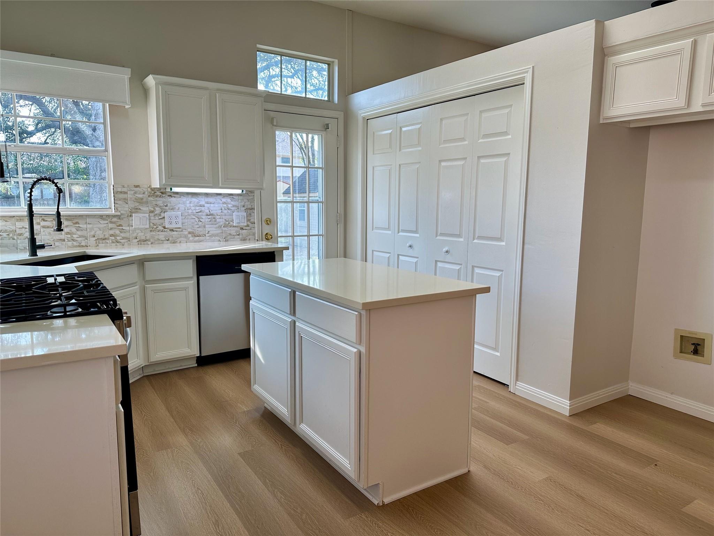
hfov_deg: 71.6
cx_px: 357
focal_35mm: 24
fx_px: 495
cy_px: 268
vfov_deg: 56.8
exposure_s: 1/213
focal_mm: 6.86
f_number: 1.78
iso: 64
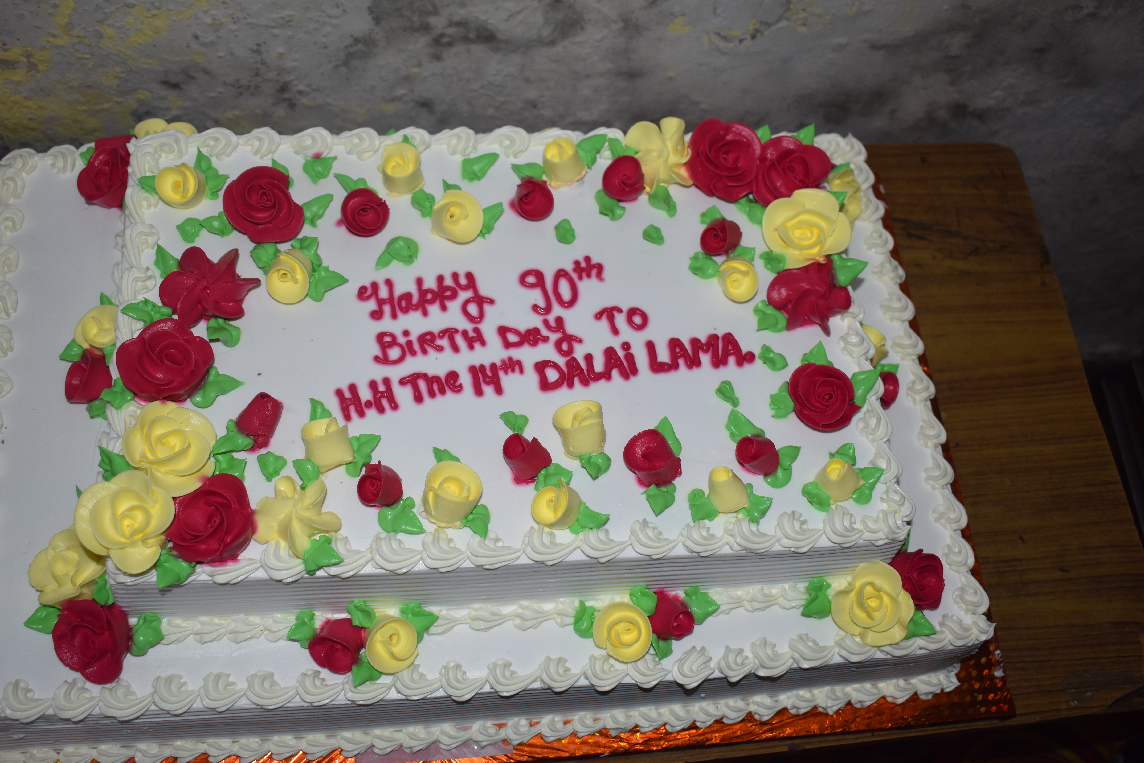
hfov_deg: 49.6
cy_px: 382
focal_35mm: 39
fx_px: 1239
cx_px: 572
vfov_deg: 34.2
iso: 450
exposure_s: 1/125
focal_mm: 26
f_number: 4
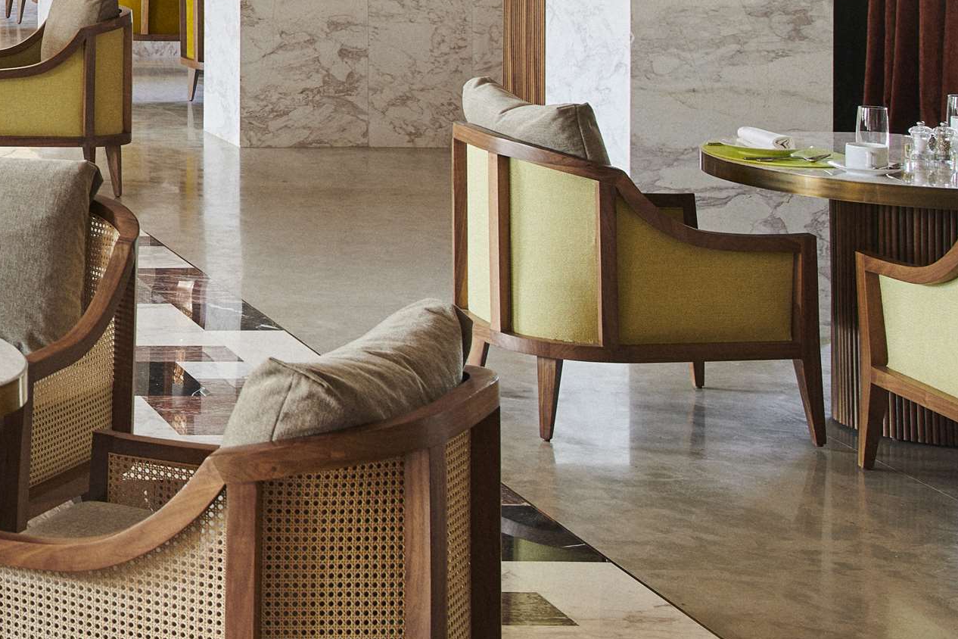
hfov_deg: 19.6
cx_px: -455
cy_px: -170
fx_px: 2421
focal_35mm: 91
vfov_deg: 14.5
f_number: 5.6
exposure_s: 1/5
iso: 100
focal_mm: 30
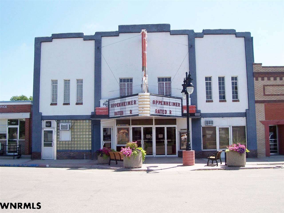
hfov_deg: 54.0
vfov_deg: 41.8
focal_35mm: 34
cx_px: 142
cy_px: 106
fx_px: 279
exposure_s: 1/350
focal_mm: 5.6
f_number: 5.6
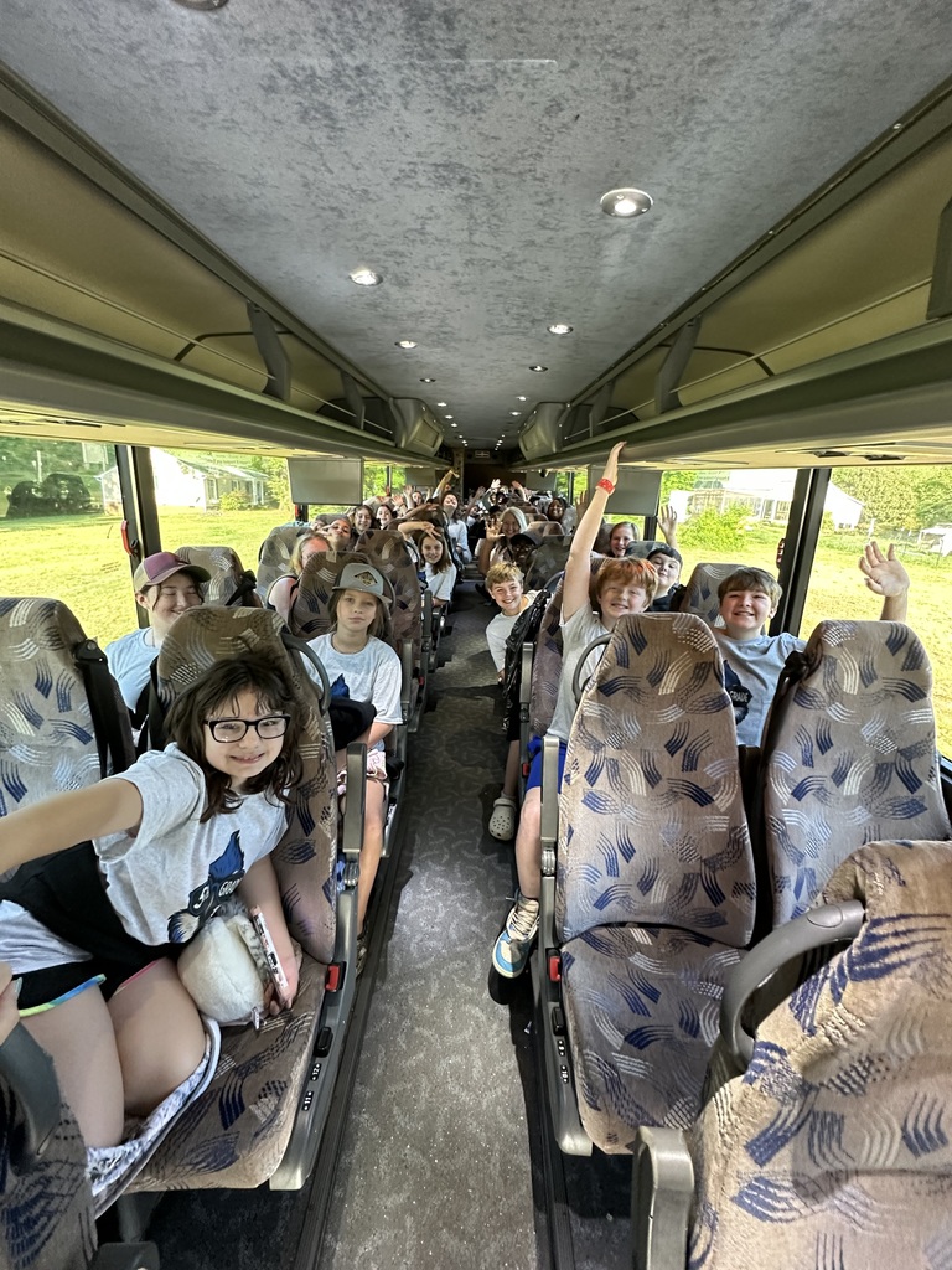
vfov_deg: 102.1
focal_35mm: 14
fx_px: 513
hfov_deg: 85.7
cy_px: 635
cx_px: 476
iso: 500
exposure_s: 1/60
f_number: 2.2
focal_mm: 2.22
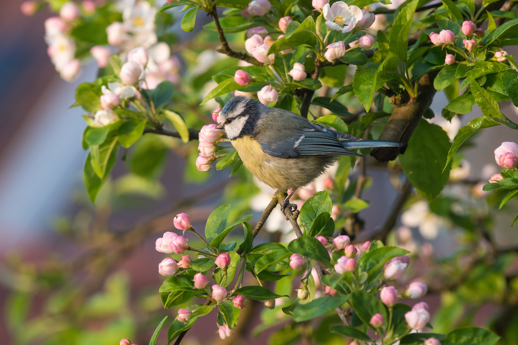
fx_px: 6474
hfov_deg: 4.6
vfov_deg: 3.1
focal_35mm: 450
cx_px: 259
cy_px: 172
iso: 800
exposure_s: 1/320
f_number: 9
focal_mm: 300
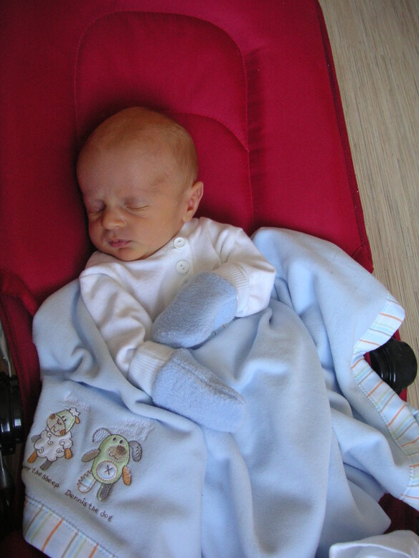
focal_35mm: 38
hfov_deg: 37.7
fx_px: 613
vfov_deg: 49.0
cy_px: 276
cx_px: 209
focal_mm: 6.1
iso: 100
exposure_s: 1/45
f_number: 2.8
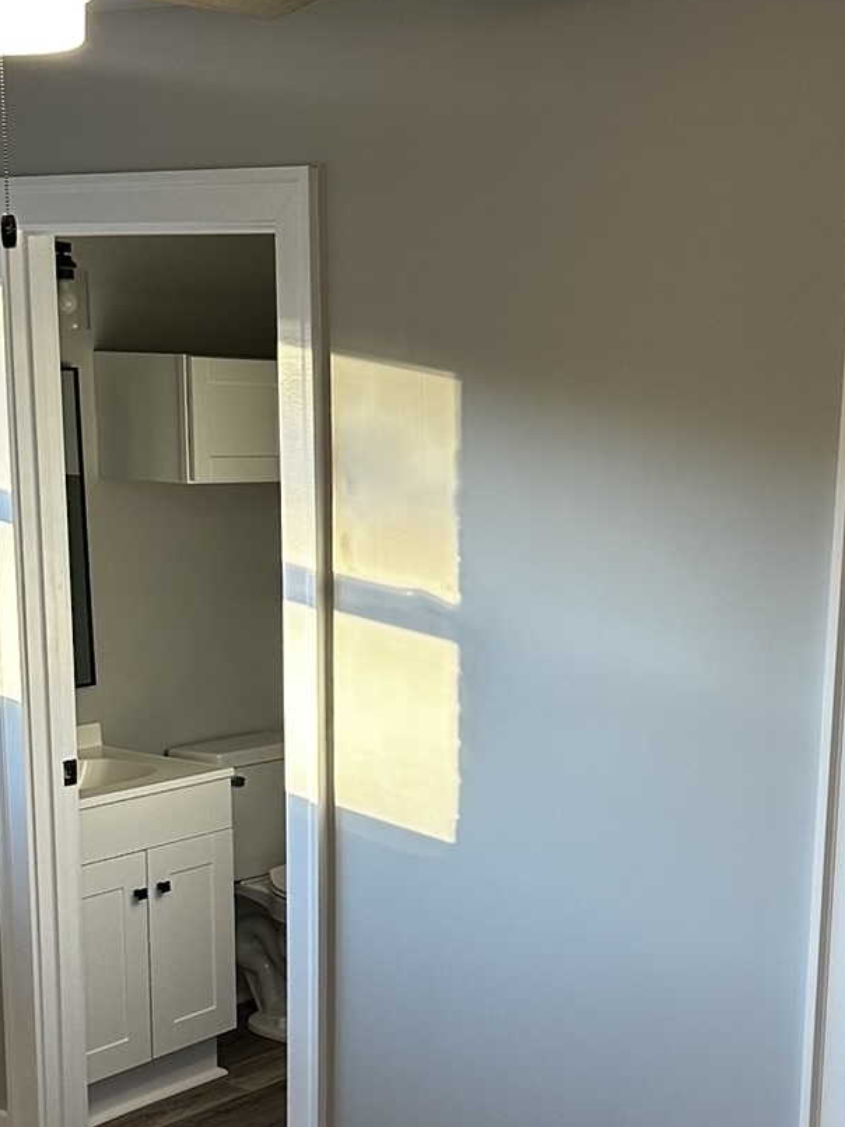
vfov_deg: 31.0
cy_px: 886
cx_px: 597
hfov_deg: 23.8
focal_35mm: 61
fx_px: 1986
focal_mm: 6.86
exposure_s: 1/120
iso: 200
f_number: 1.78
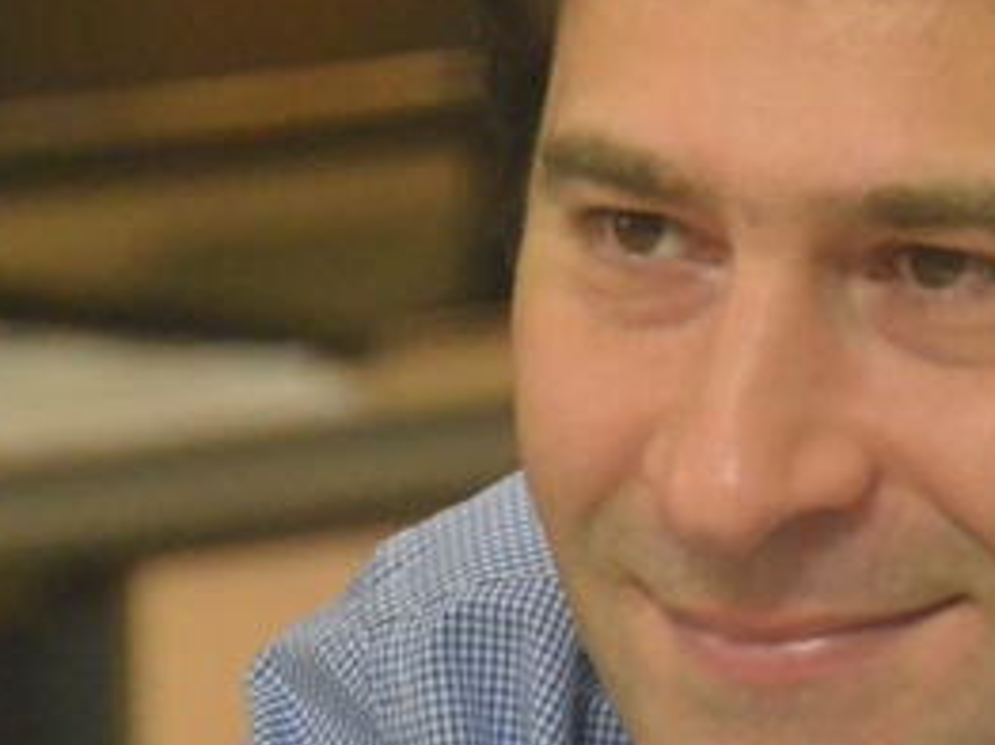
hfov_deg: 2.3
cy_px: 323
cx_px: 984
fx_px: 25272
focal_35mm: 880
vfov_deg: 1.7
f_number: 5.6
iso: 6400
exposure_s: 1/100
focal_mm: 200
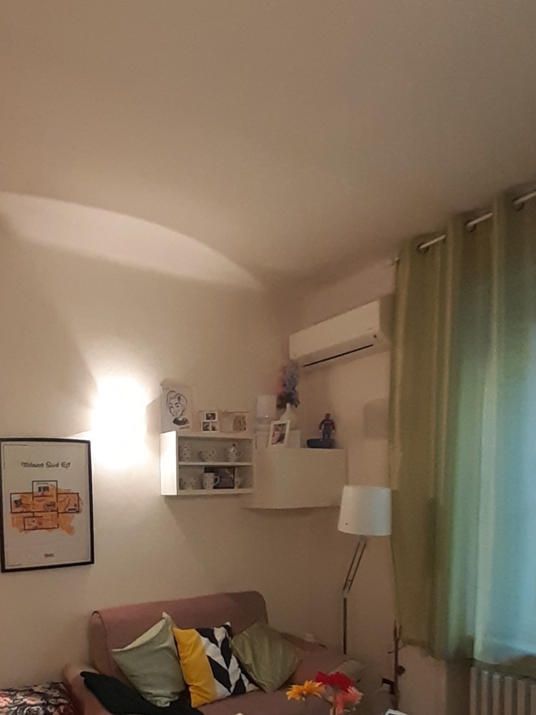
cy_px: 515
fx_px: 496
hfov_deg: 55.5
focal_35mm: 24
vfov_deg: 68.1
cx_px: 174
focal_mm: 1.13
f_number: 2.2
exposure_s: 1/25
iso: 200
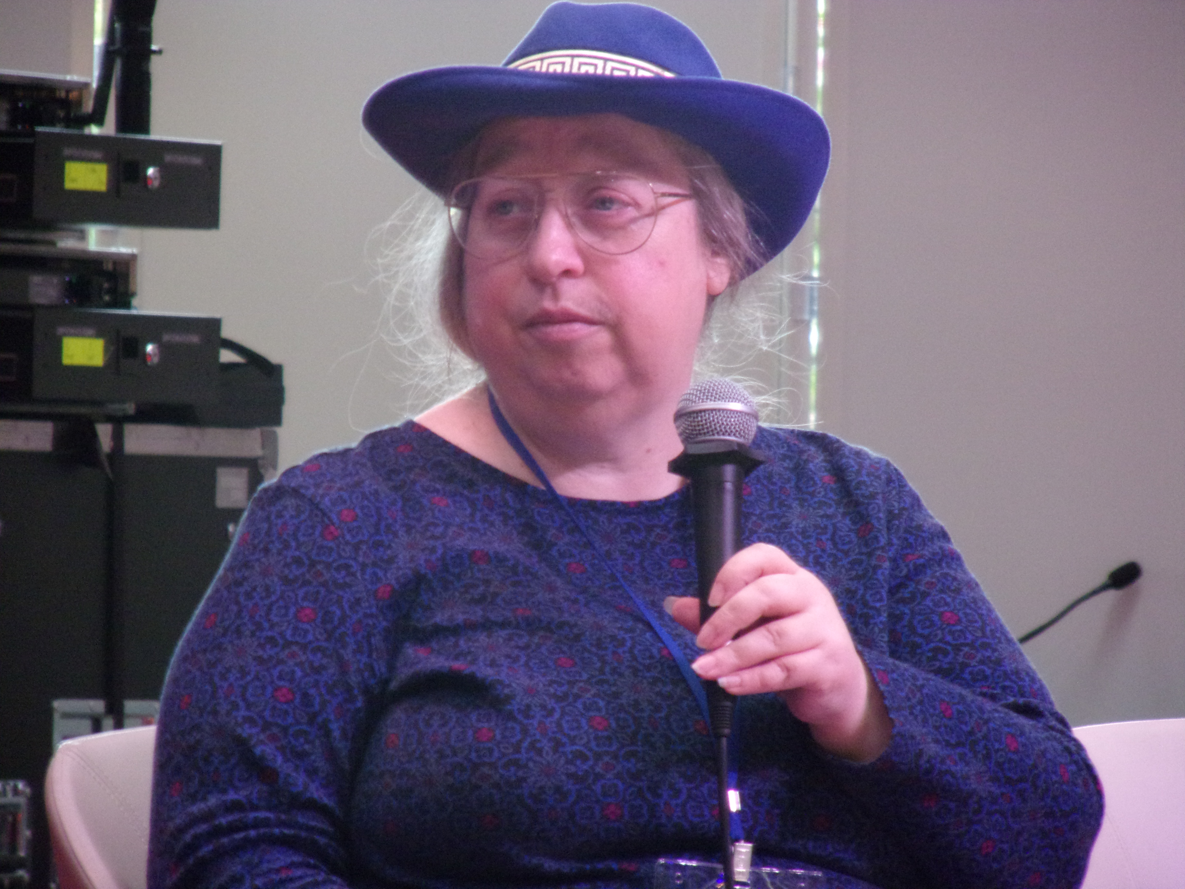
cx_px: 592
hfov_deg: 5.5
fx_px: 12324
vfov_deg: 4.1
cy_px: 444
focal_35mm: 360
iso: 488
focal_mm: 65
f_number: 5.8
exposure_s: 1/23
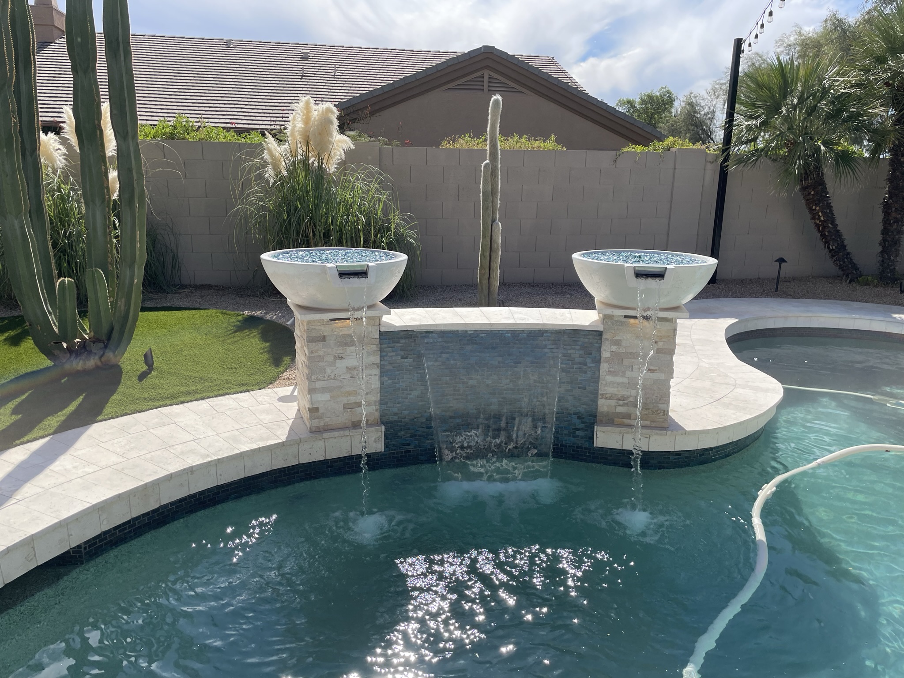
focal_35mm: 26
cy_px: 339
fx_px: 679
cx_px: 452
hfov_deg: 67.3
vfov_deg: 53.1
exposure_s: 1/3040
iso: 32
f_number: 1.6
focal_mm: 4.2
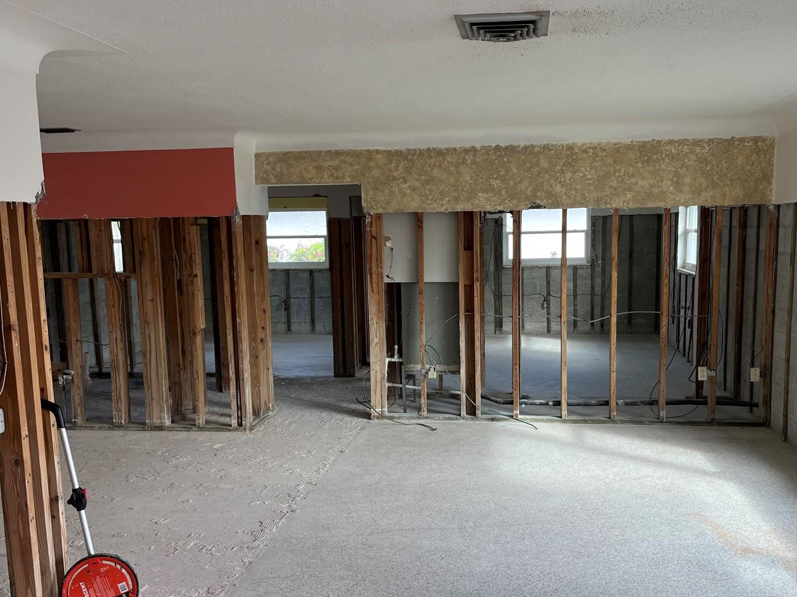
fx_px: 760
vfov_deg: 42.9
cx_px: 428
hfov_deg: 55.3
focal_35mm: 33
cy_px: 319
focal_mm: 5.1
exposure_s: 1/121
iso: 40
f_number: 1.6
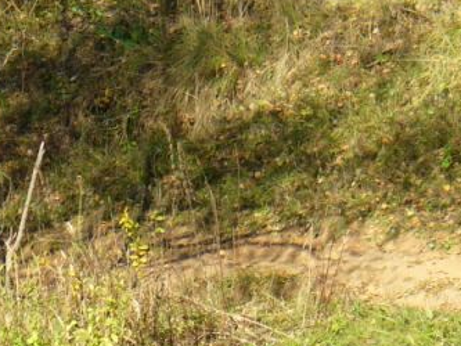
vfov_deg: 3.1
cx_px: 449
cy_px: 210
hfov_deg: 4.1
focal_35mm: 483
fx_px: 6435
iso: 80
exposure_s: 1/320
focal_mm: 25.9
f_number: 4
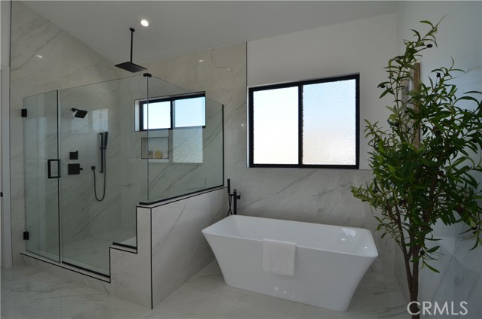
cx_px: 241
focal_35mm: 16
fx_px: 220
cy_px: 160
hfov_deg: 95.1
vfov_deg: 71.8
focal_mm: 11
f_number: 11
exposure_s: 1/50
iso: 320
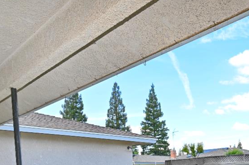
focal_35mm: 38
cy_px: 190
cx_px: 163
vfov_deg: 30.6
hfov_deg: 50.0
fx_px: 263
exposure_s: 1/125
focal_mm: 14
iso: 100
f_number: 5.6
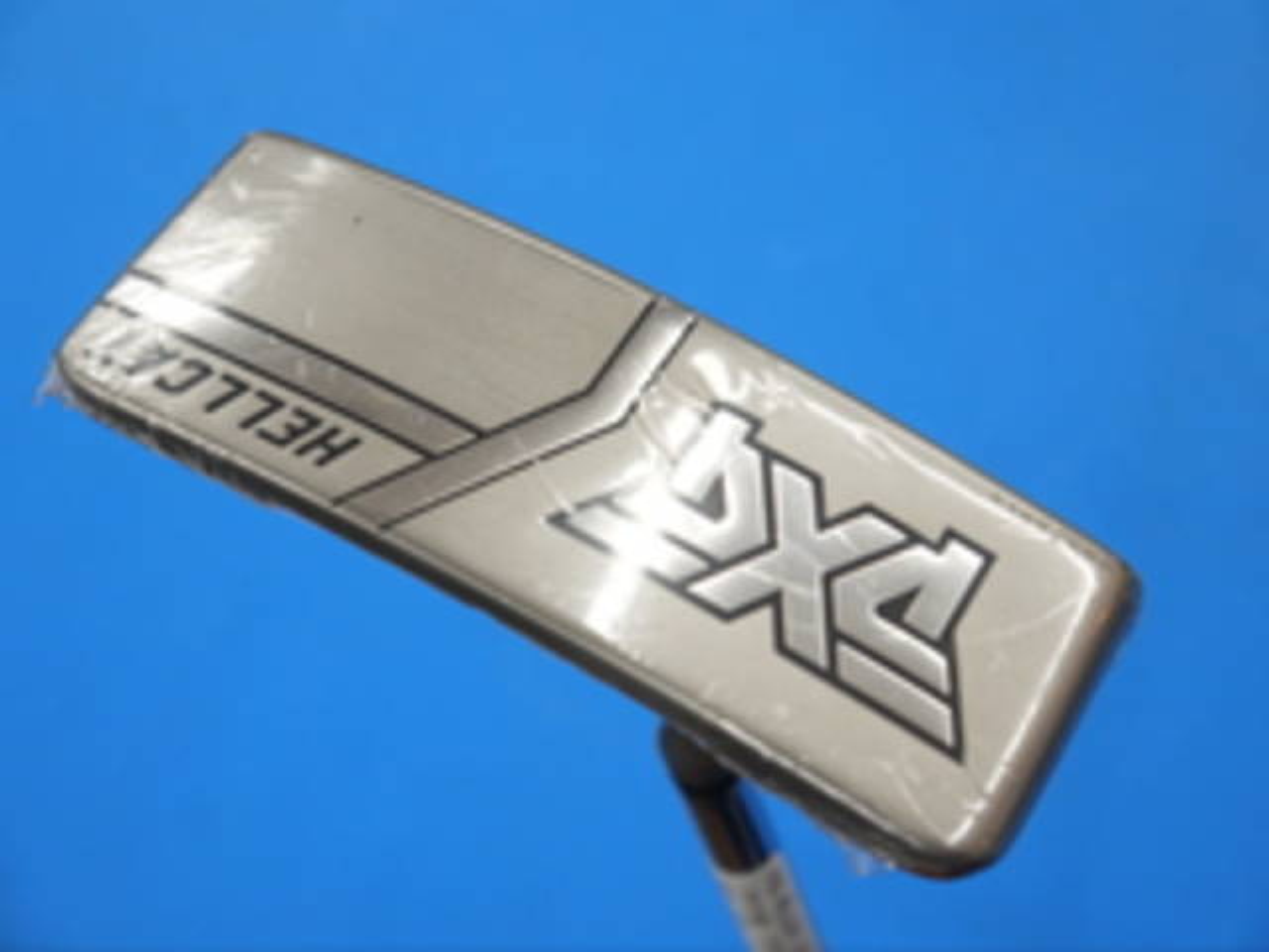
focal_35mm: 62
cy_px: 476
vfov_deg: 23.7
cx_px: 634
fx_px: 2273
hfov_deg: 31.2
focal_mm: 31
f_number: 5
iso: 250
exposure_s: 1/60
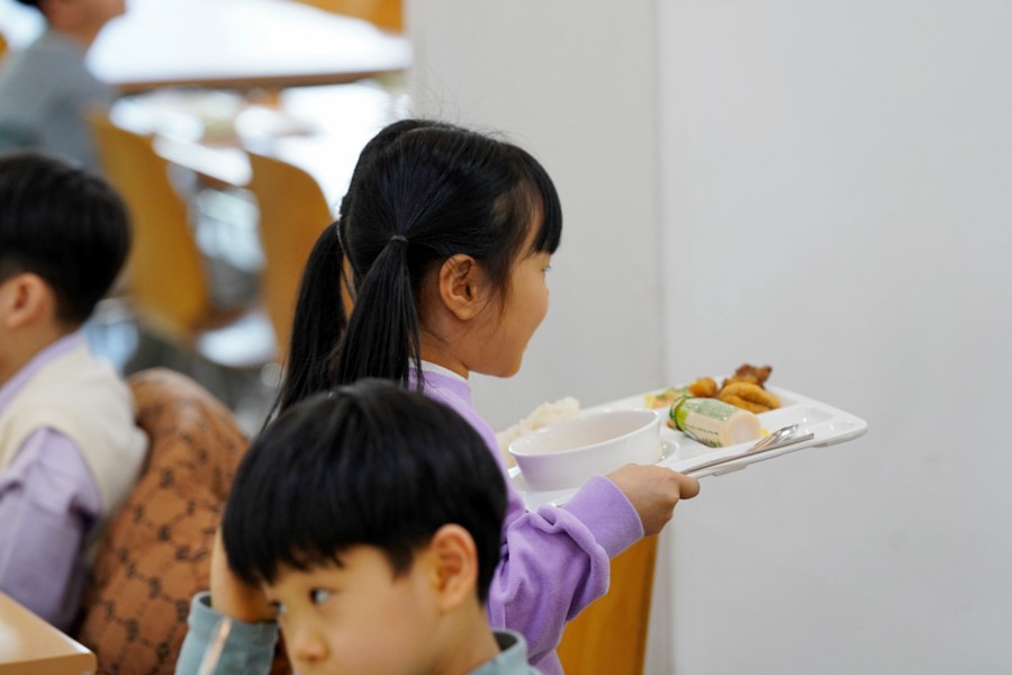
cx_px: 506
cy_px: 338
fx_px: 4469
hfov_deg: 12.9
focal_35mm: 159
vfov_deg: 8.6
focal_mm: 159
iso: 1600
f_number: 4
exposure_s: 1/160
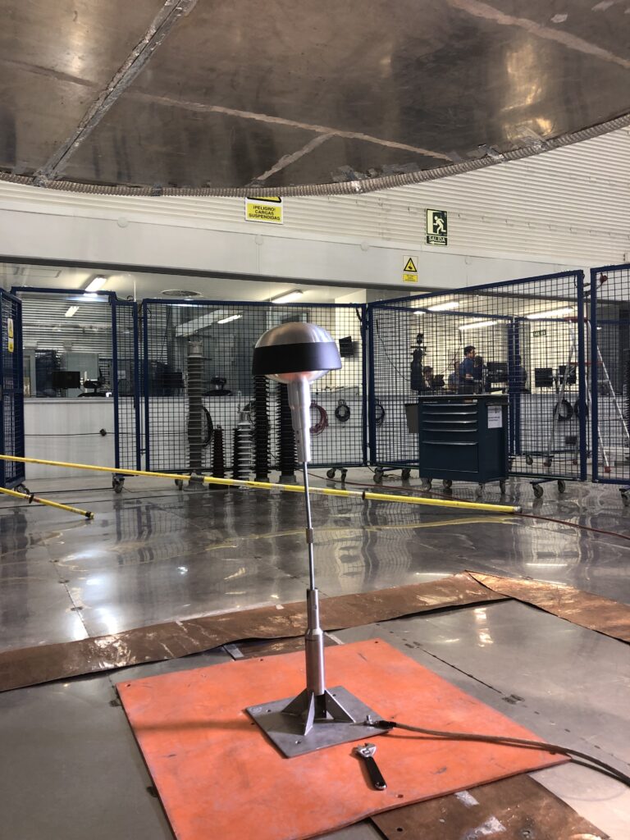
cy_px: 420
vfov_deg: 63.4
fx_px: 679
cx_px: 315
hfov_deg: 49.7
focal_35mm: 28
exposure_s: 1/20
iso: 40
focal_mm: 4
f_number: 1.8
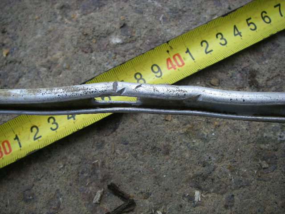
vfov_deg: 37.7
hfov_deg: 49.0
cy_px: 107
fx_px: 313
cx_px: 142
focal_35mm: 38
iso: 64
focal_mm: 6.3
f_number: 3.3
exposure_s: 1/250
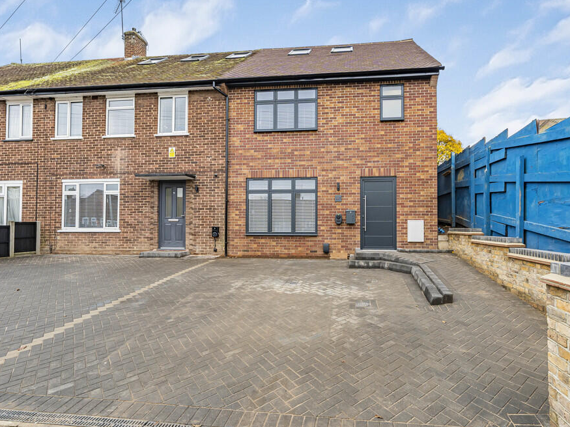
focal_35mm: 18
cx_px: 321
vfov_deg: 71.6
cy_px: 220
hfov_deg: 87.3
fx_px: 296
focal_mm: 16
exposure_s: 1/50
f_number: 9
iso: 320
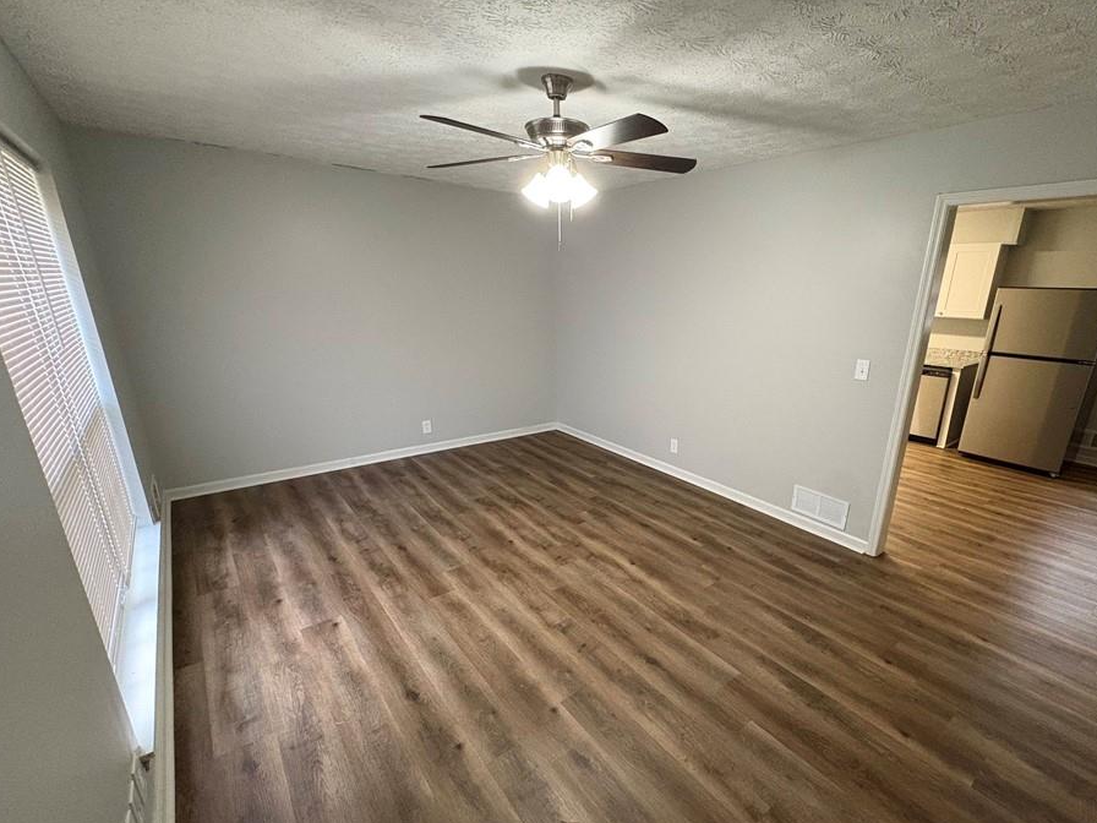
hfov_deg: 94.0
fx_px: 507
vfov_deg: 77.9
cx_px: 616
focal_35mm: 16
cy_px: 447
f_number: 2.2
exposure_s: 1/60
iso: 500
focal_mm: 2.22
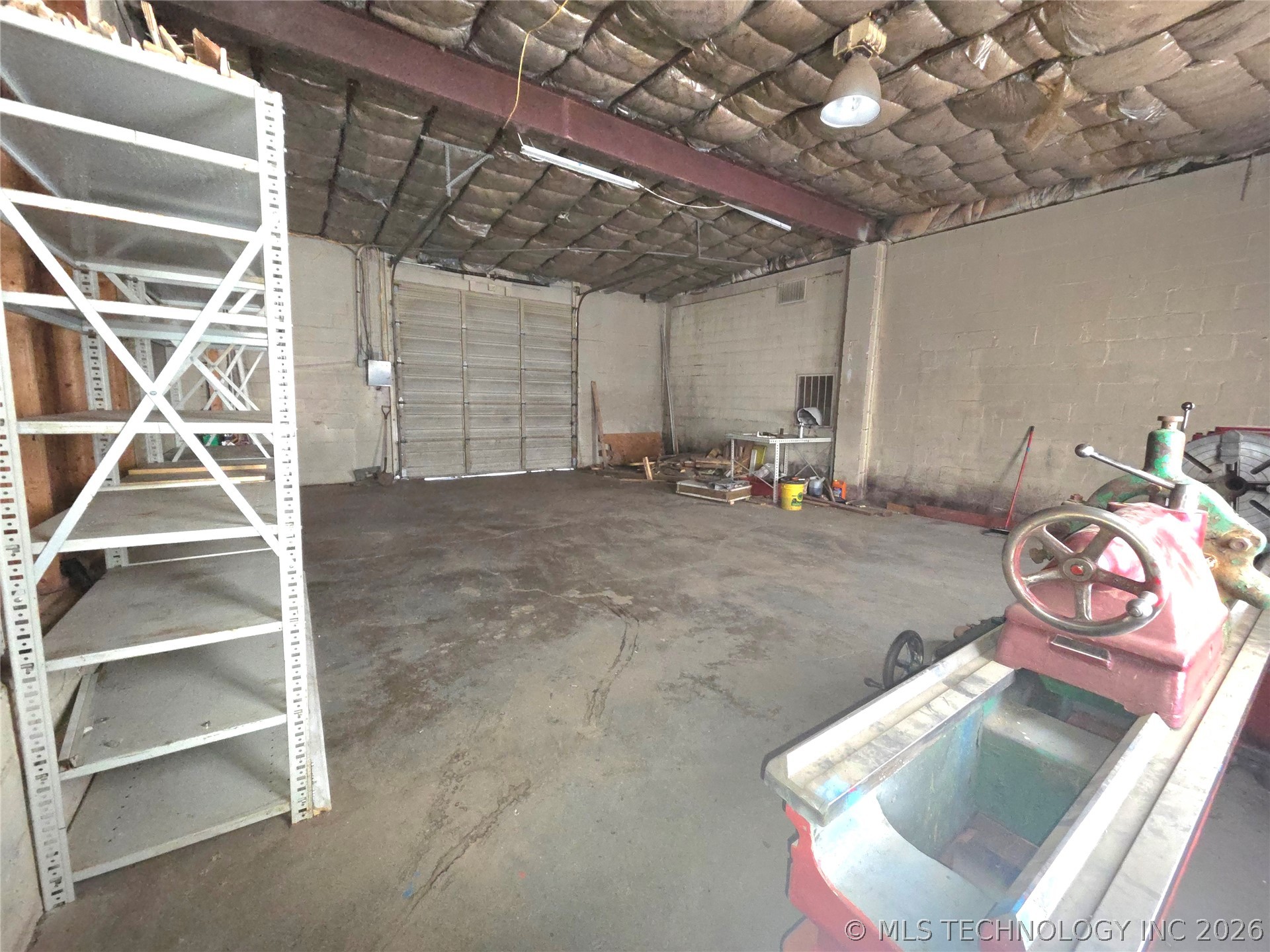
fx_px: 477
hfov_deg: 106.2
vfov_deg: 89.9
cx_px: 635
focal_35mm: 13
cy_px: 476
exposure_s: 1/13.2
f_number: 2.2
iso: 640
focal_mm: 2.2
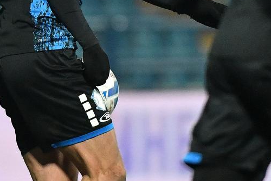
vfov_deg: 1.3
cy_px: 47
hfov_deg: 1.9
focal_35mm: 1089
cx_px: -19
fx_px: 8195
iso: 5000
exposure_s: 1/1250
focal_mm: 340
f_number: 4
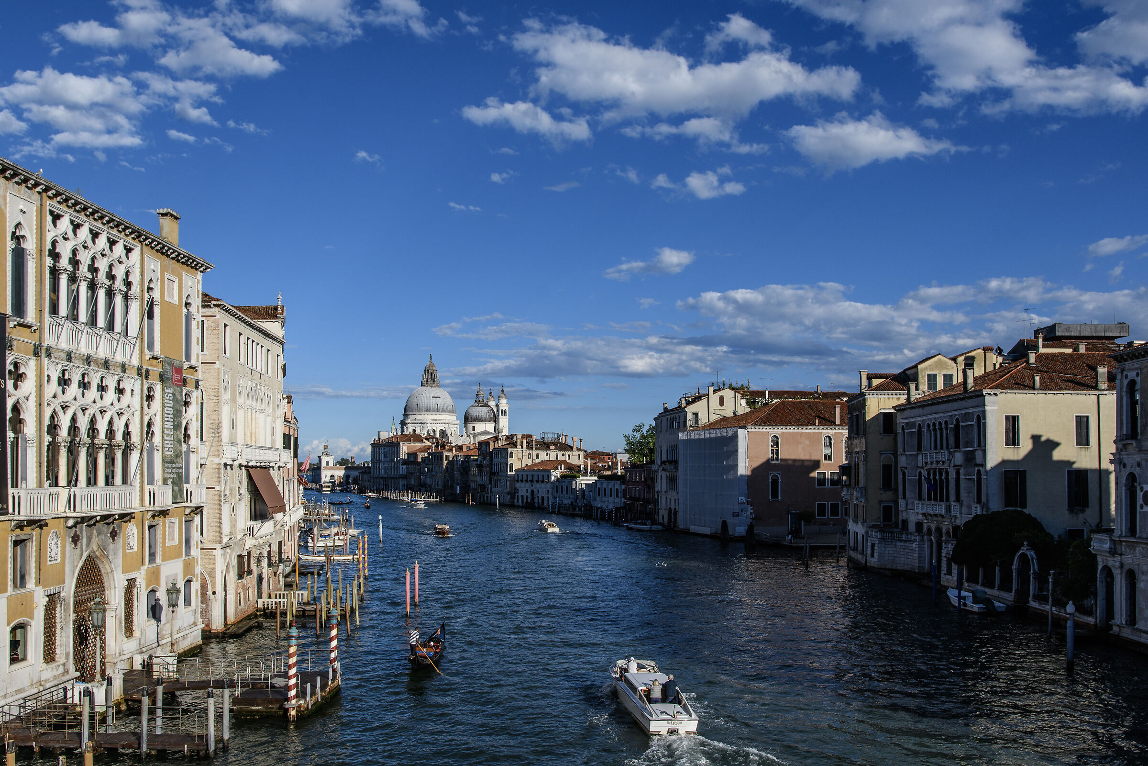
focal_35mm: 27
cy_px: 383
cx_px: 574
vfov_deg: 47.9
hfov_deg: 67.4
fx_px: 861
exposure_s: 1/400
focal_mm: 18
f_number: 9
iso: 100
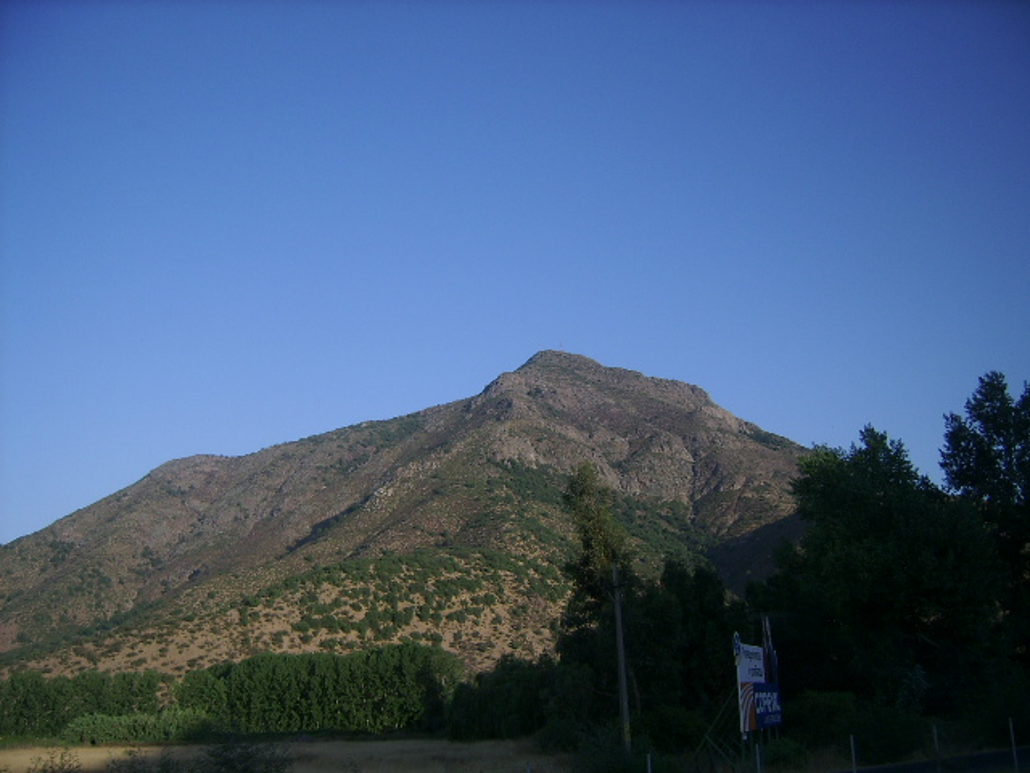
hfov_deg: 52.6
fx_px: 1041
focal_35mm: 35
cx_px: 515
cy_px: 386
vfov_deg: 40.7
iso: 50
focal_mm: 5.95
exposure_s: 1/353
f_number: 2.8
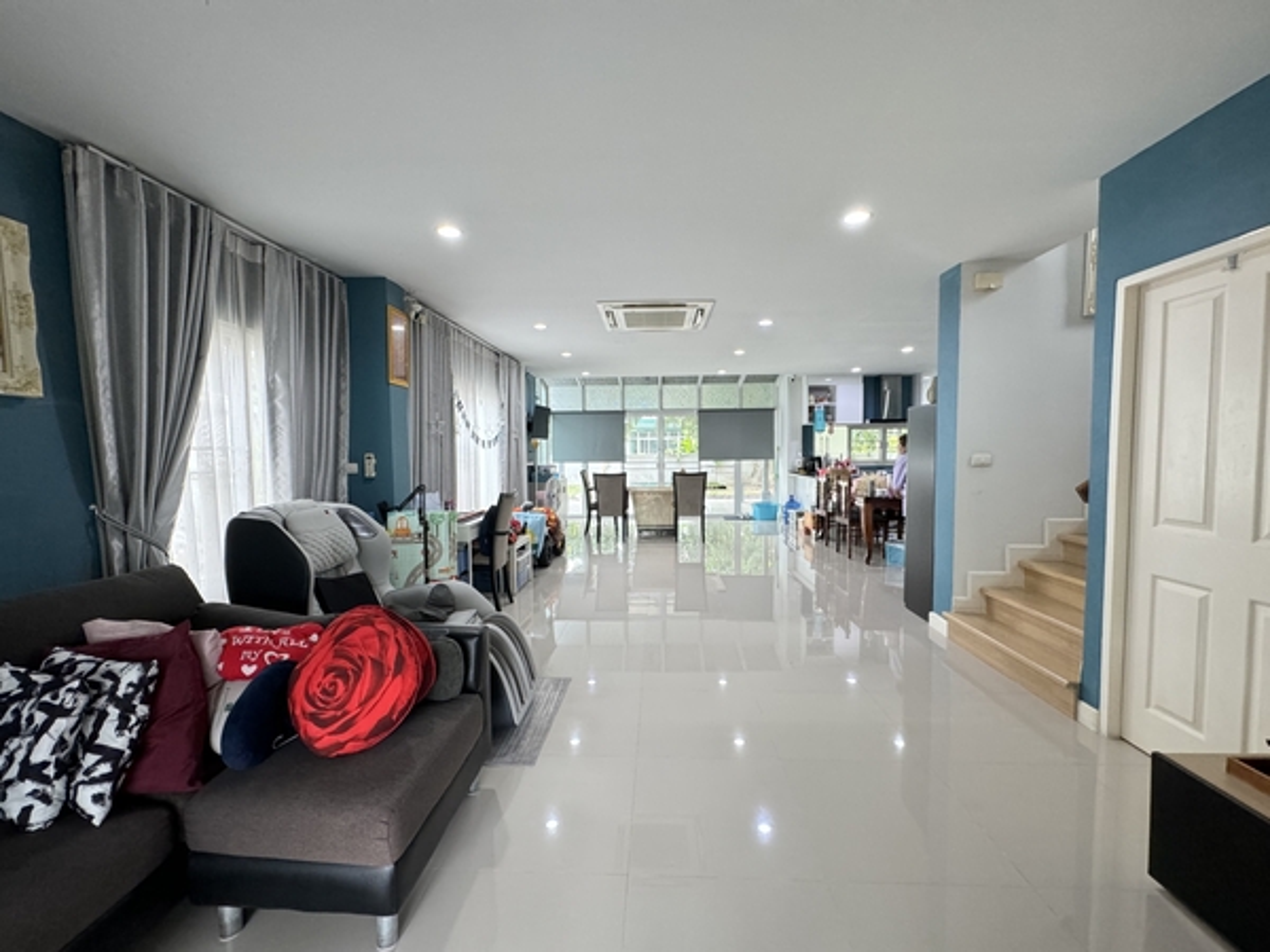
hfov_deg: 102.1
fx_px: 514
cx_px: 635
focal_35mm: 14
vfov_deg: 85.7
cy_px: 476
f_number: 2.2
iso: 320
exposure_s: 1/80
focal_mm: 2.22
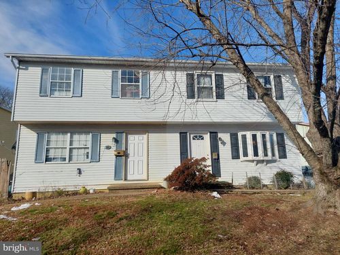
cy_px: 128
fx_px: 236
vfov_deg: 56.8
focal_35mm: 24
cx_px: 170
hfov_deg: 71.6
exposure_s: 1/2021
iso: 40
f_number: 1.8
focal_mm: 5.23
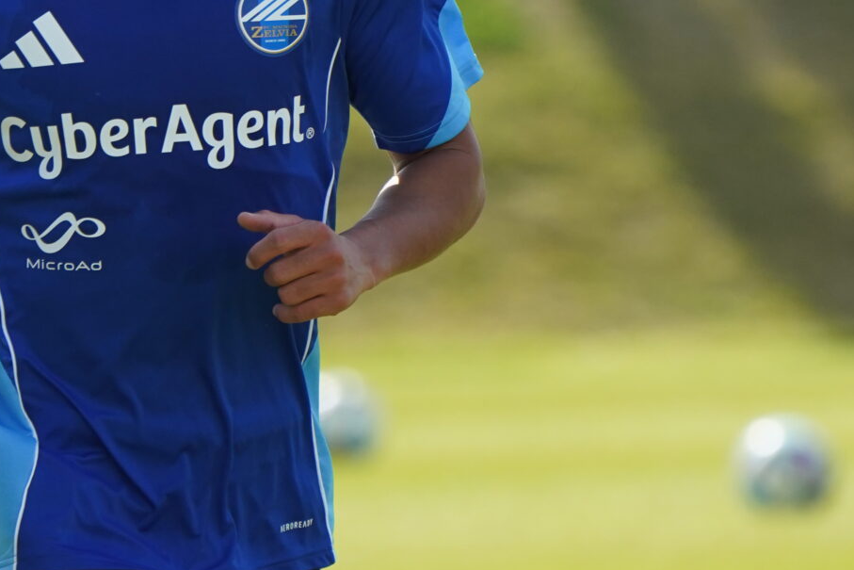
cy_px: 239
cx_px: 332
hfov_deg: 1.8
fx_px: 26785
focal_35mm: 1129
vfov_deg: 1.2
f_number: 7.1
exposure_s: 1/1600
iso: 1000
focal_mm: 400
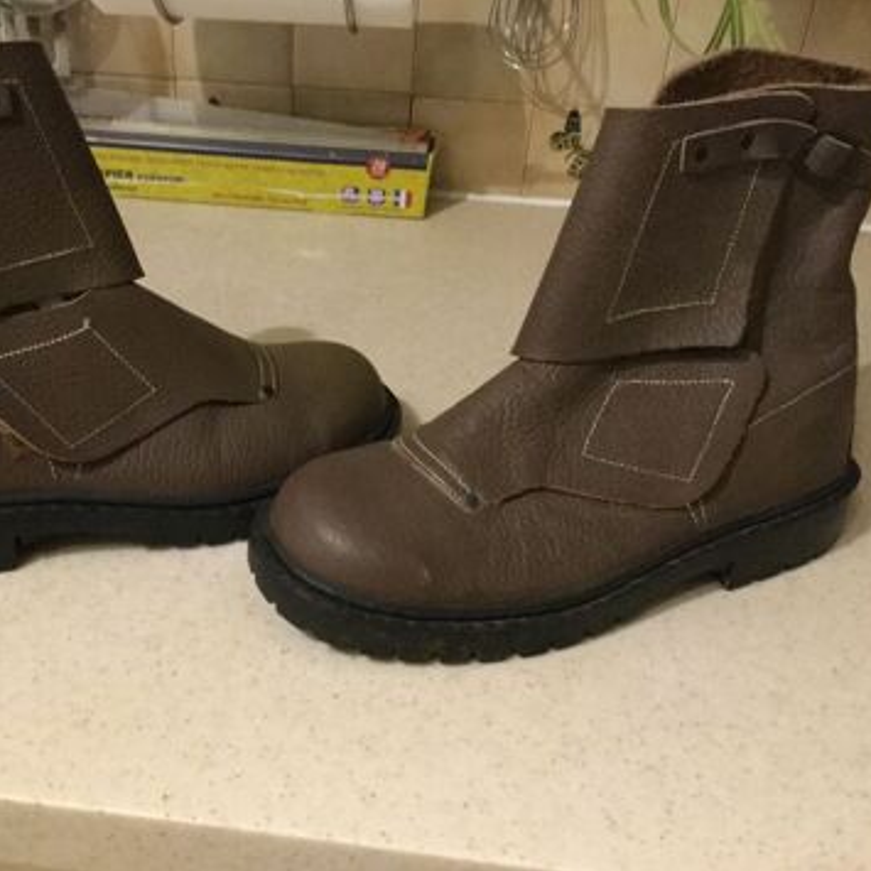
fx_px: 1053
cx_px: 307
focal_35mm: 37
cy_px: 434
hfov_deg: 44.4
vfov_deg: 44.9
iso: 640
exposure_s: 1/17
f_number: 2.4
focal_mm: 3.3
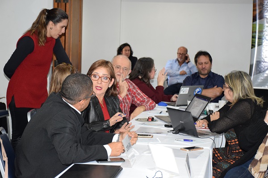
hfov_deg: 27.0
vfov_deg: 18.2
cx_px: 134
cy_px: 89
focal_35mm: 75
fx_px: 558
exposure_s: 1/60
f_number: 4.8
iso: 2200
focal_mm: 50
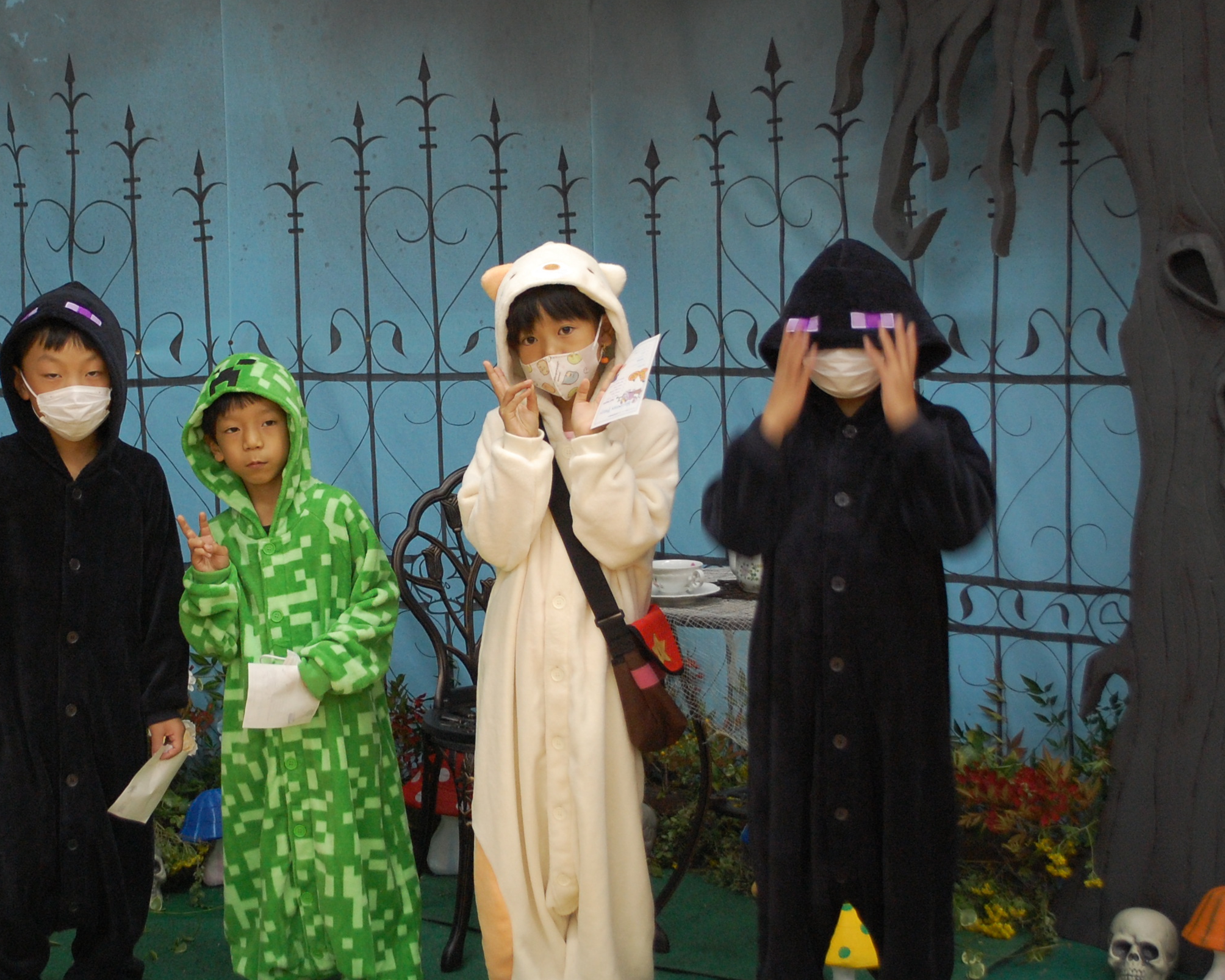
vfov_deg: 25.8
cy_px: 398
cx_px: 348
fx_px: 2139
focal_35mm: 59
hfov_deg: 31.5
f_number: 4.5
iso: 800
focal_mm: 28
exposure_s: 1/25
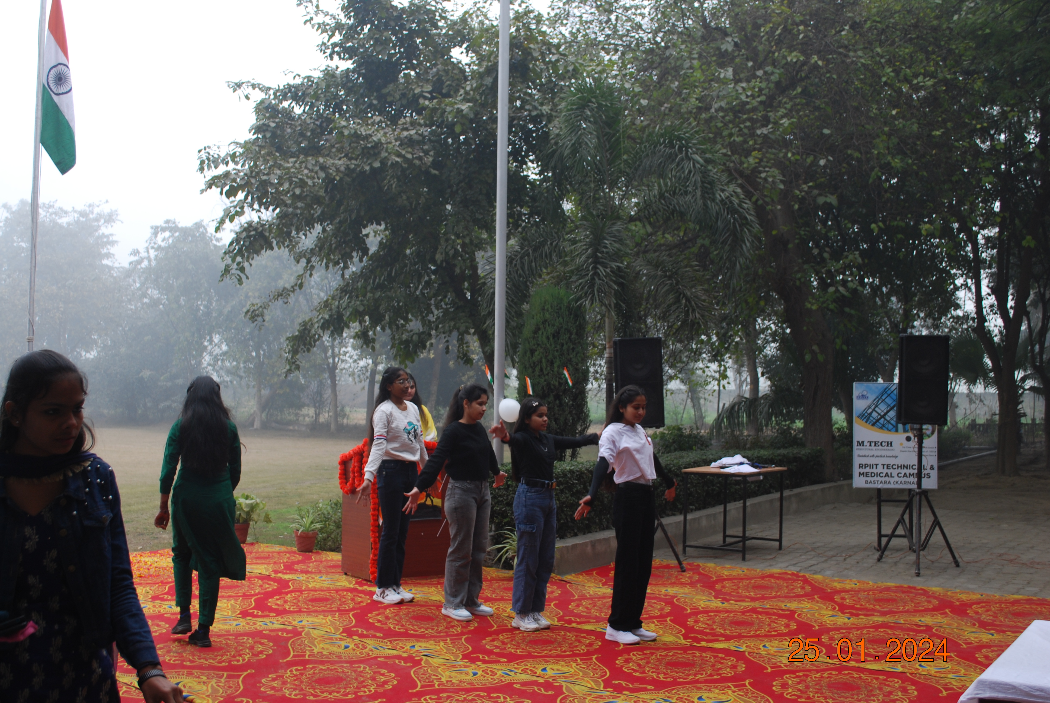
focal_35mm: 39
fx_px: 1139
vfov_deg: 34.3
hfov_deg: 49.5
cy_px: 352
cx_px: 525
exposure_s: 1/125
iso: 140
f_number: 5.6
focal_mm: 26
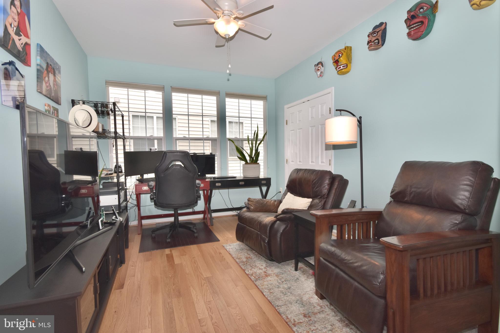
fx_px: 229
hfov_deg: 95.0
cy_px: 166
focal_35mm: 16
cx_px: 250
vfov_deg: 72.0
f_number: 13
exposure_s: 1/60
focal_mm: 11
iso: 400
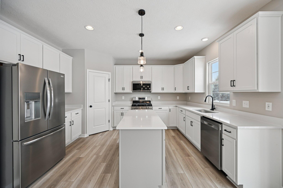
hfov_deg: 100.4
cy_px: 94
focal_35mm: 15
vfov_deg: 77.2
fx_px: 118
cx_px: 142
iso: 400
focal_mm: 15
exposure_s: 1/125
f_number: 4
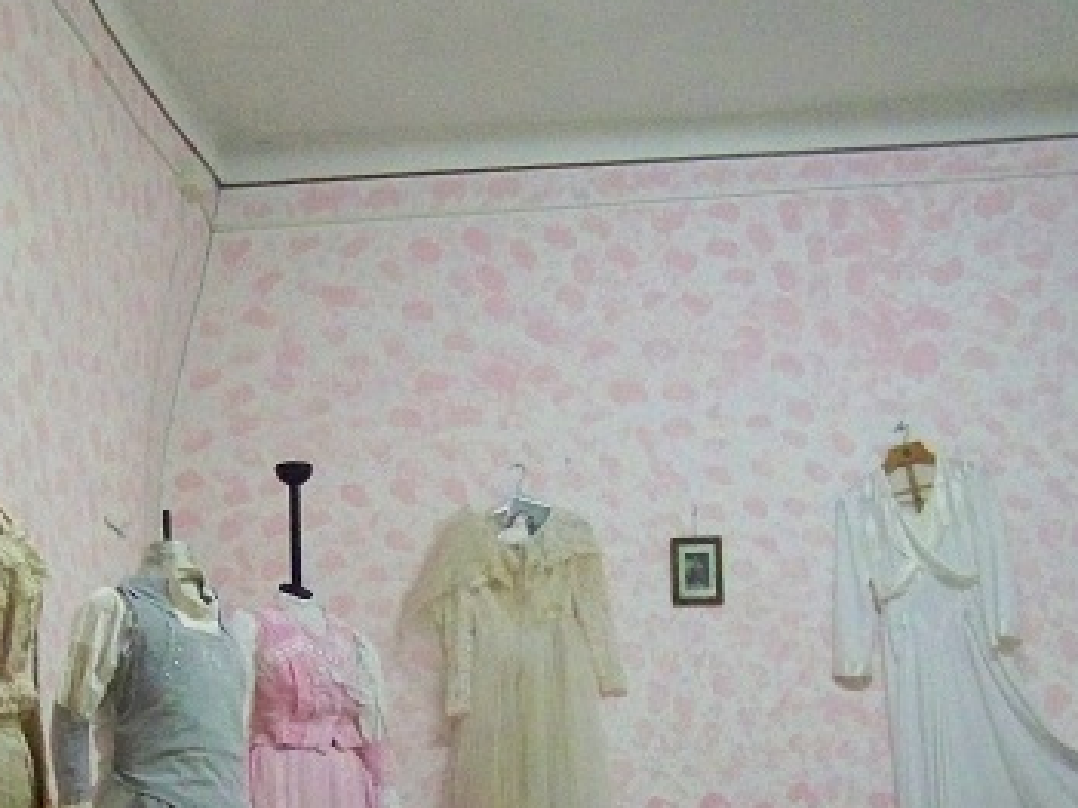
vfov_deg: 22.2
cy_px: 676
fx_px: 2024
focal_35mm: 65
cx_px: 236
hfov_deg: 29.2
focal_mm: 6.3
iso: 1000
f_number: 2.8
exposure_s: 1/60
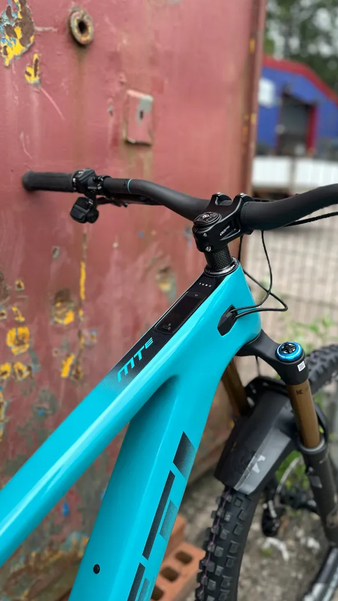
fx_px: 430
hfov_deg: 42.4
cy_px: 304
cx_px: 223
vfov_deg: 69.9
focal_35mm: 27
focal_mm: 6.86
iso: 80
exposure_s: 1/694
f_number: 1.78
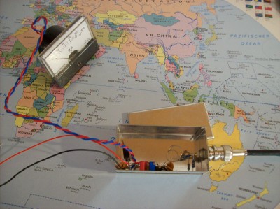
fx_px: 291
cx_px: 140
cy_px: 104
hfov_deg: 51.4
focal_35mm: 36
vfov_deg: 39.6
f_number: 2.7
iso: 160
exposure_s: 1/31.7
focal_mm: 6
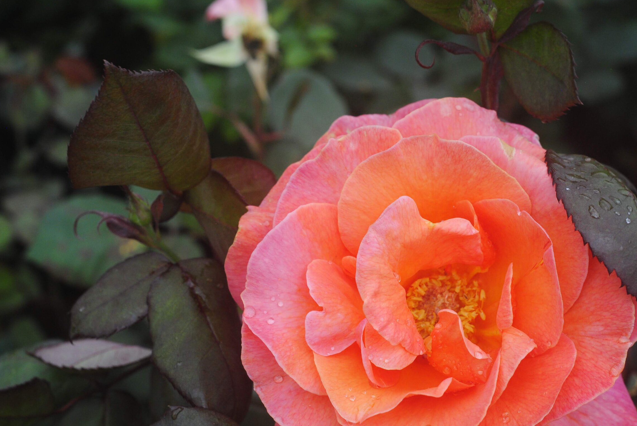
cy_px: 225
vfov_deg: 16.7
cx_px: 326
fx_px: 1453
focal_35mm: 82
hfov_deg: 24.7
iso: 400
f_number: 8
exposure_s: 1/250
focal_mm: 50
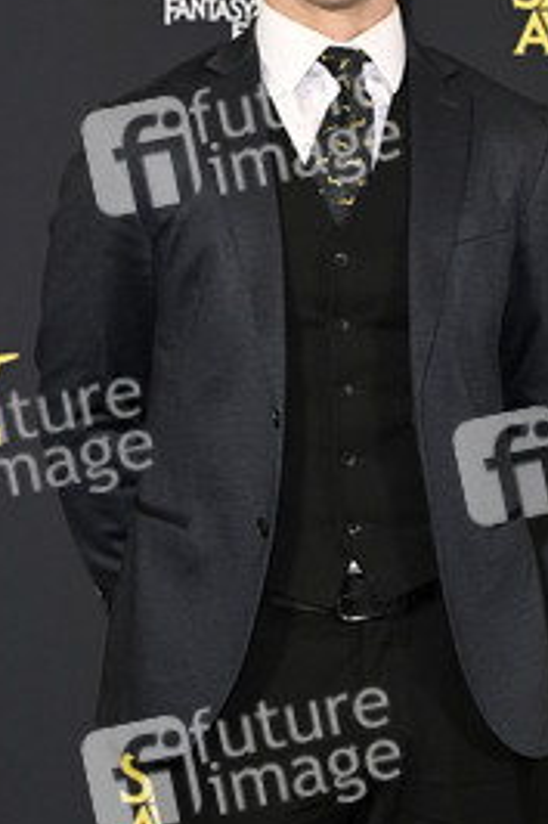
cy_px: 297
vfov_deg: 17.2
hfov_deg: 11.5
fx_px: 2720
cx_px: 331
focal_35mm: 119
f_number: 5.6
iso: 2000
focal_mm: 79
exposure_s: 1/320
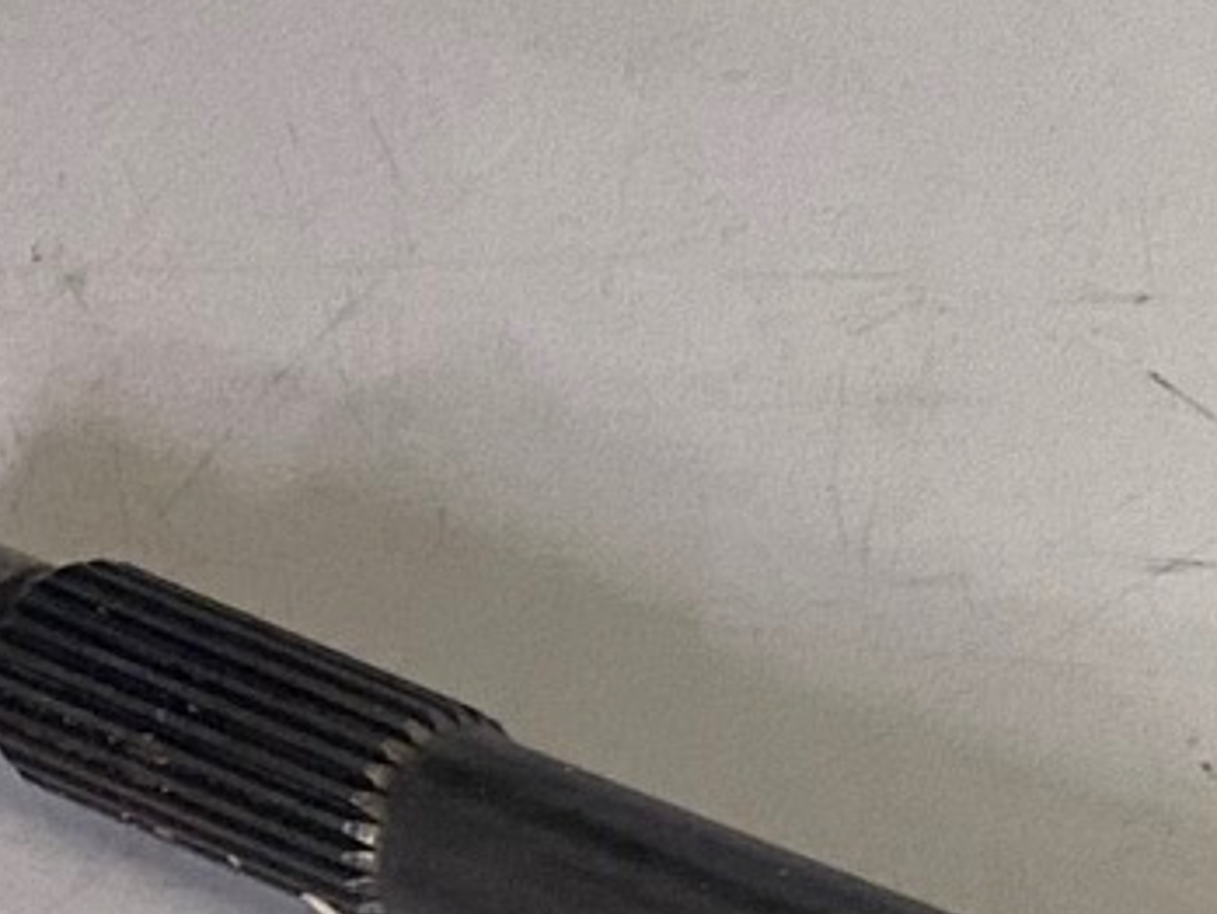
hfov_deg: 10.8
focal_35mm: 150
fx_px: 5275
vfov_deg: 9.0
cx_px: 3100
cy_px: 2177
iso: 125
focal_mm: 4.25
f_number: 1.8
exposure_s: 1/89
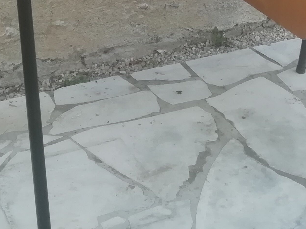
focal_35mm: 86
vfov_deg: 16.4
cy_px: -48
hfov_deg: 22.7
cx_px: 184
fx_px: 760
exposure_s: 1/232
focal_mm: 3.46
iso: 50
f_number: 2.2
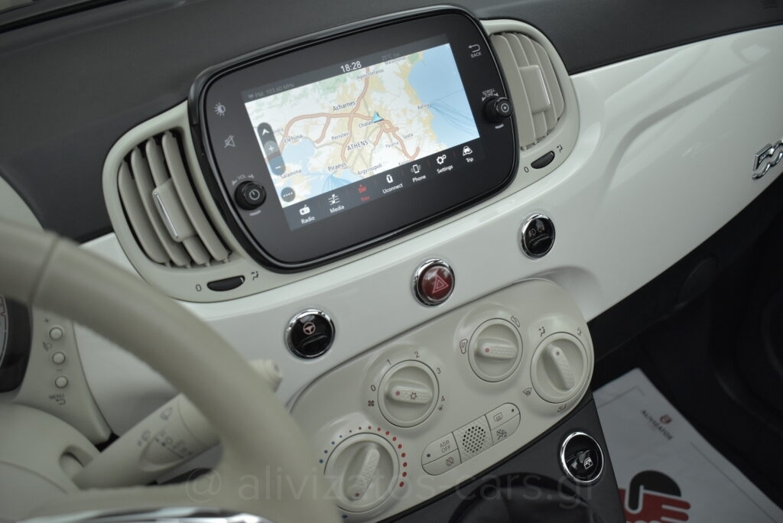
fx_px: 718
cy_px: 262
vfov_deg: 40.0
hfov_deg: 57.2
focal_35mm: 33
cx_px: 392
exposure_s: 1/320
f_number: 3.8
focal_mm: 22
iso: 1600
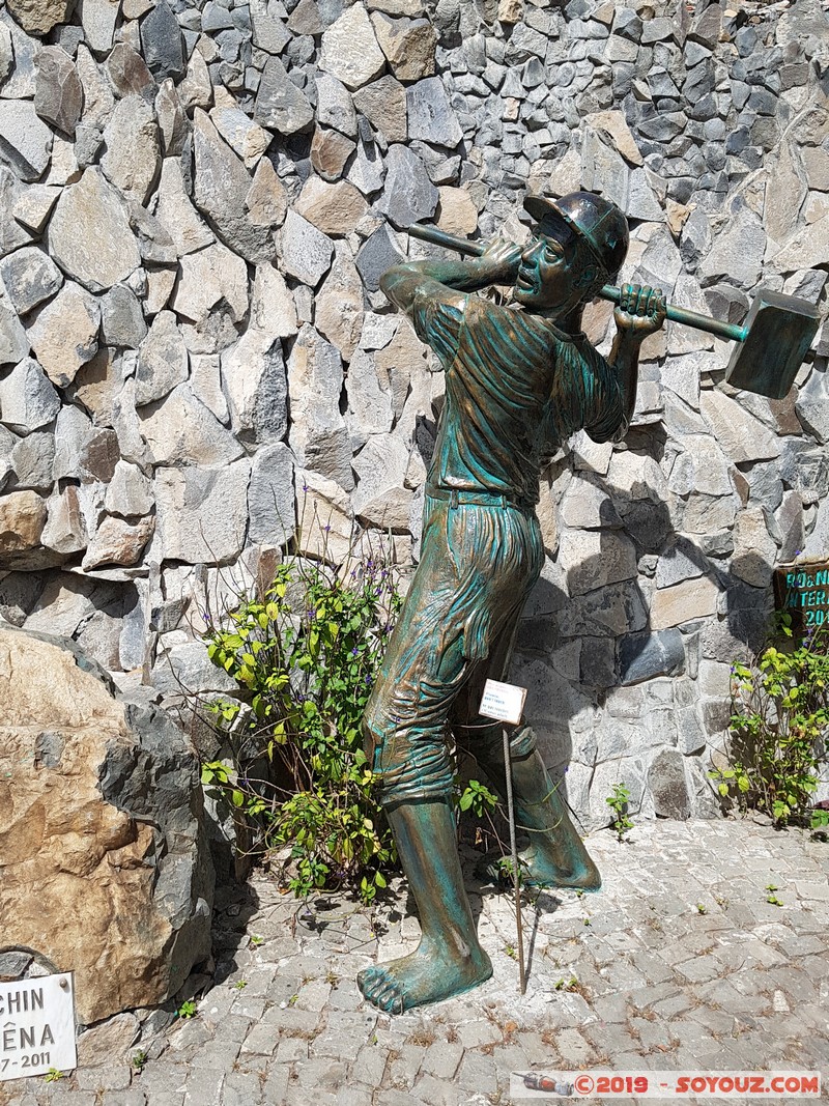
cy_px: 553
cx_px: 414
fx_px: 830
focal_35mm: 26
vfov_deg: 67.3
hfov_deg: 53.1
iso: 50
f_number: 1.7
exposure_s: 1/2464
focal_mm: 4.2
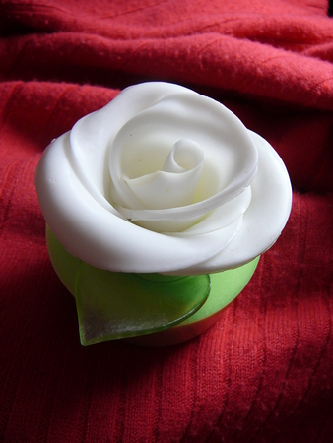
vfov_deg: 52.6
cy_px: 222
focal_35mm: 35
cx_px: 166
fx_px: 449
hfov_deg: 40.7
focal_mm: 5.2
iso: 100
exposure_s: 1/40
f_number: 2.8
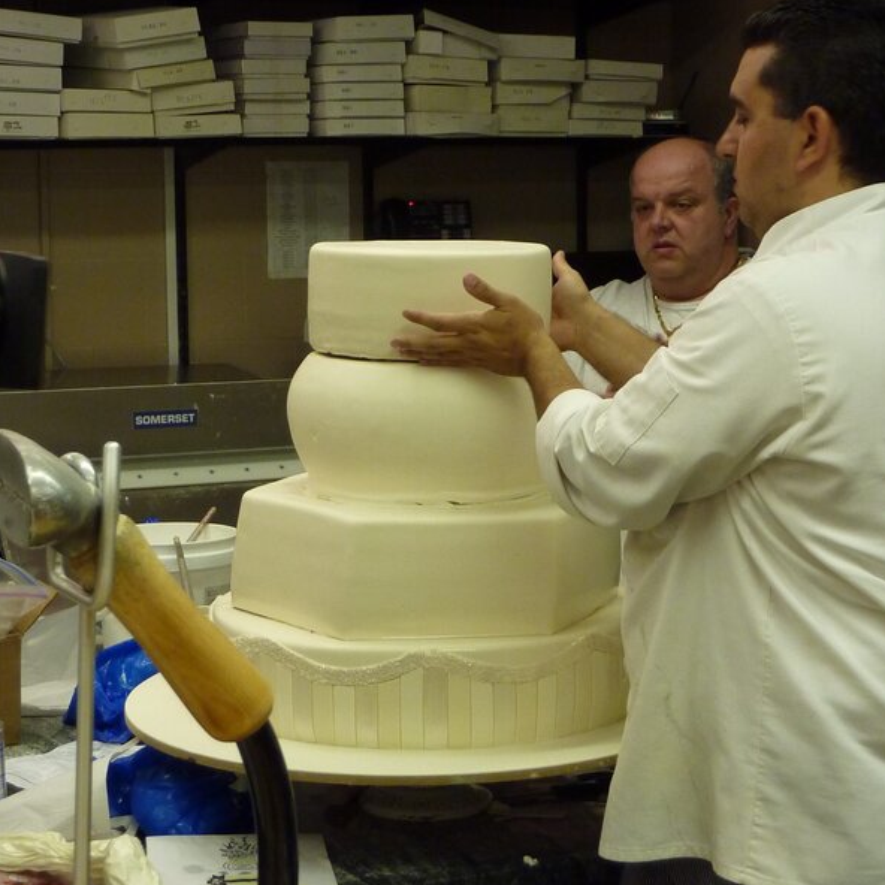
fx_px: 2314
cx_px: 445
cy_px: 454
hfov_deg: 21.7
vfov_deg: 21.7
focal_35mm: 80
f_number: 3.9
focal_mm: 9.1
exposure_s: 1/40
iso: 250
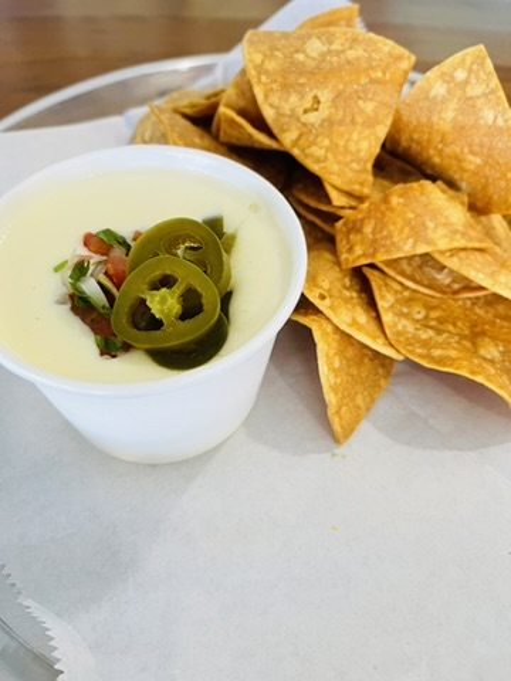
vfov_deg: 69.4
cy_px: 340
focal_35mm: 25
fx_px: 492
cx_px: 256
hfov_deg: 54.9
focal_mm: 5.1
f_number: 1.6
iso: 100
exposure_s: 1/60
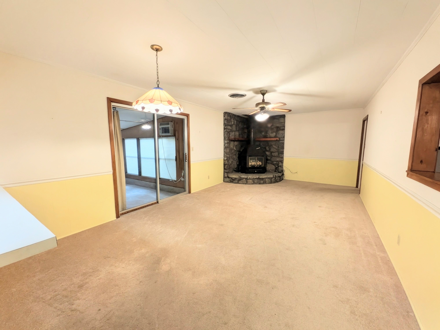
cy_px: 165
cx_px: 220
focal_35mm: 14
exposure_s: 1/40
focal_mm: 1.85
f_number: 2.2
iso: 222
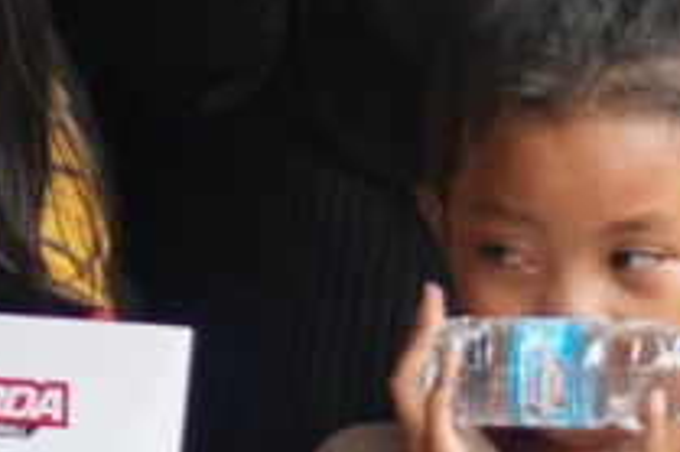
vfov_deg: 3.5
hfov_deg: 5.3
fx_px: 7298
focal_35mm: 387
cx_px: -156
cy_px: -117
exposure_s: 1/60
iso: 125
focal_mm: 35
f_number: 1.8
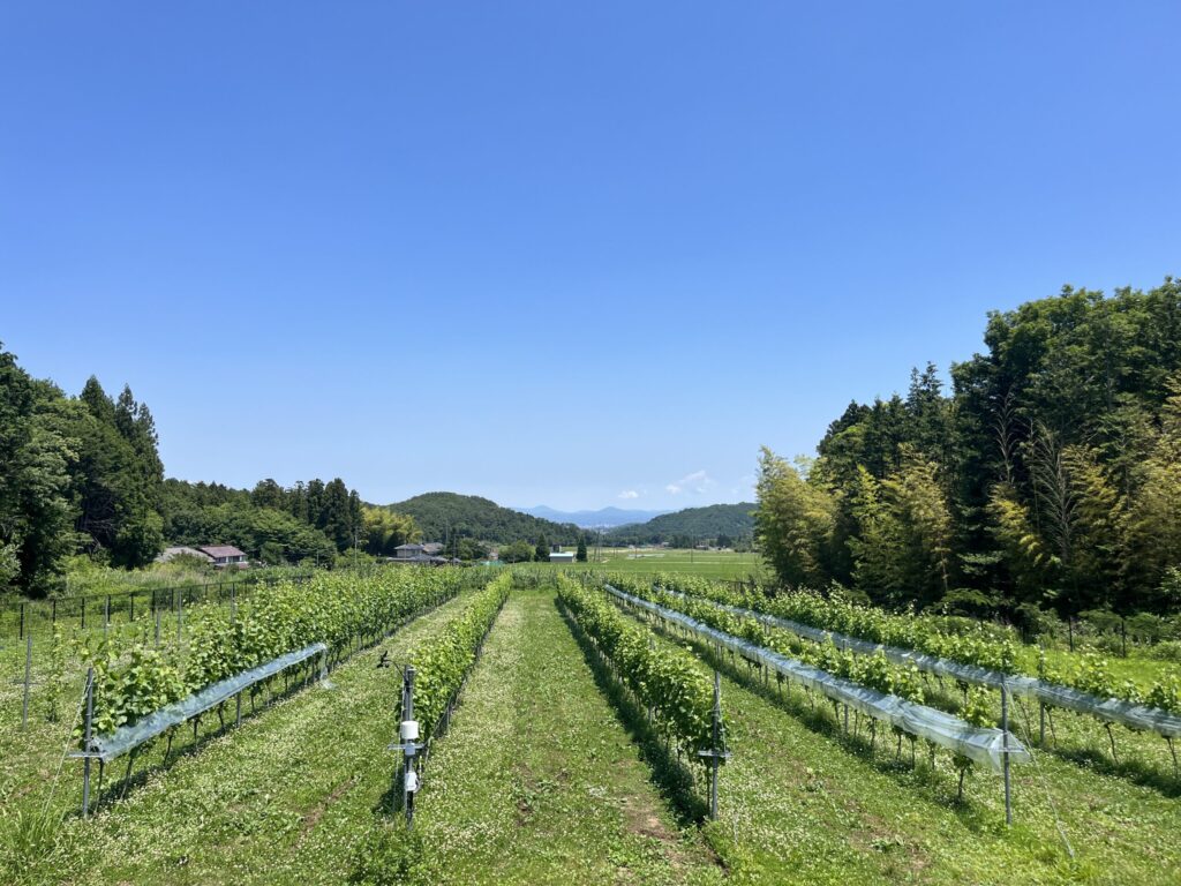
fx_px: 887
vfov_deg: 53.1
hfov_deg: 67.3
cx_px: 590
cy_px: 443
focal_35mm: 26
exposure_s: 1/3413
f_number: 1.6
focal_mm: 5.1
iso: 50
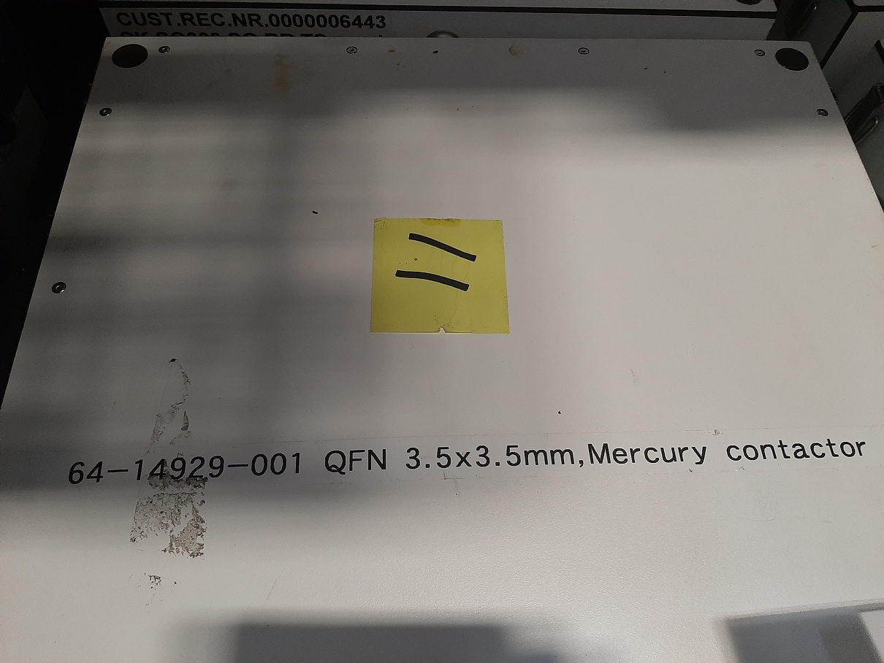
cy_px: 332
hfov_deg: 67.3
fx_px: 664
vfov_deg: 53.1
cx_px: 442
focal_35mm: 26
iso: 200
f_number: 1.7
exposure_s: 1/33
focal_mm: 3.93
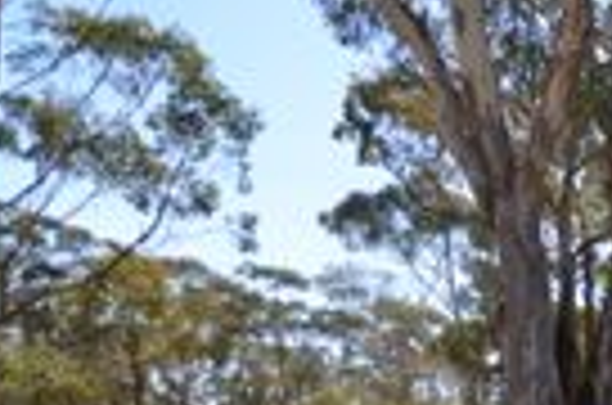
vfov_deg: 23.2
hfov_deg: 27.0
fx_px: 882
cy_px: 515
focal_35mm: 52
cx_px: 918
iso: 100
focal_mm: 10
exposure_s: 1/250
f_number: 5.6
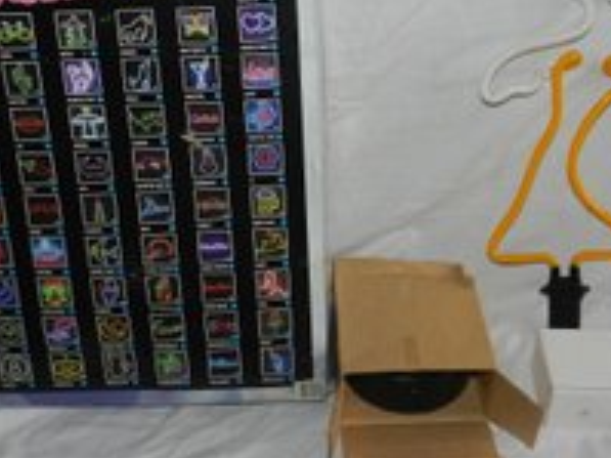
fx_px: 759
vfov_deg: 33.0
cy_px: 121
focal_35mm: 43
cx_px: 324
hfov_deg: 43.9
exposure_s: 1/30
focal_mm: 4.5
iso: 200
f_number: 3.5
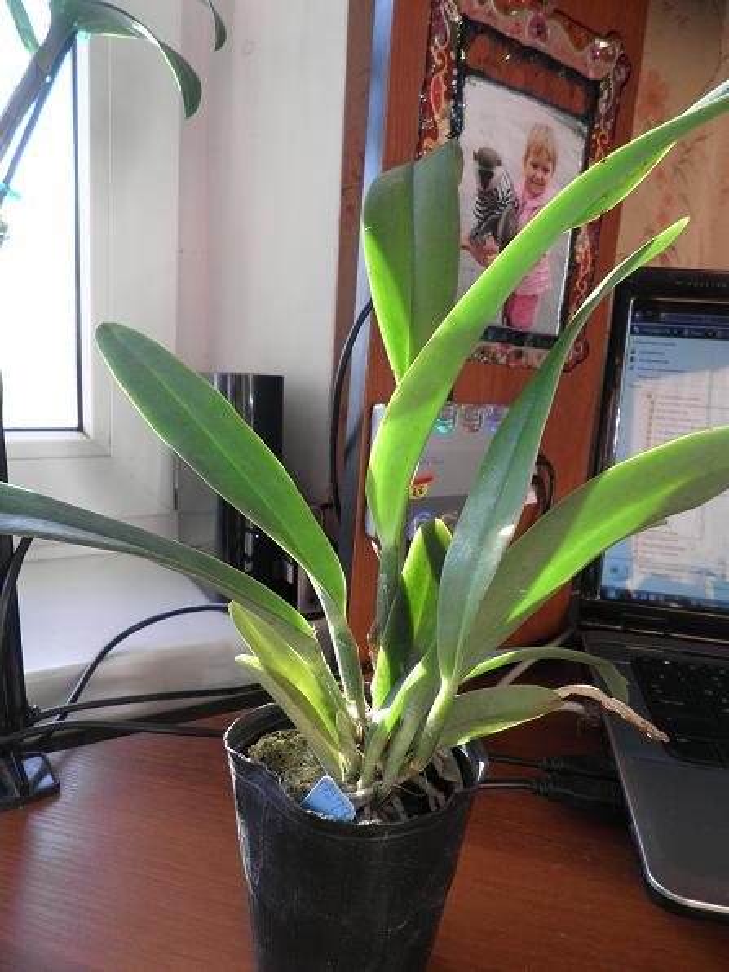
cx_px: 364
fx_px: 674
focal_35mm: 24
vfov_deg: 71.6
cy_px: 486
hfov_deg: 56.8
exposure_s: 1/40
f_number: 3.3
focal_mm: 4.3
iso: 64
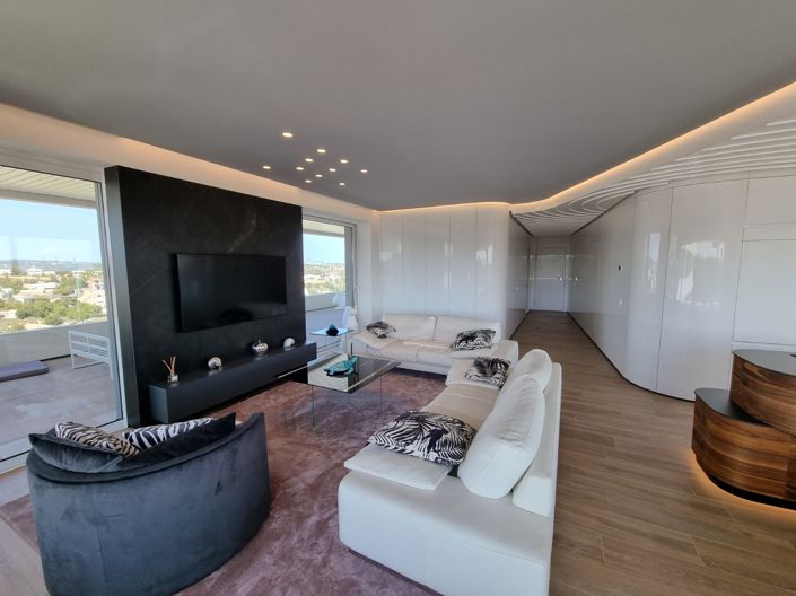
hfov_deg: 106.2
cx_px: 398
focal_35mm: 13
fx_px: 299
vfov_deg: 89.9
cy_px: 298
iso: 50
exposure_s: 1/235
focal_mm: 2.2
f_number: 2.2
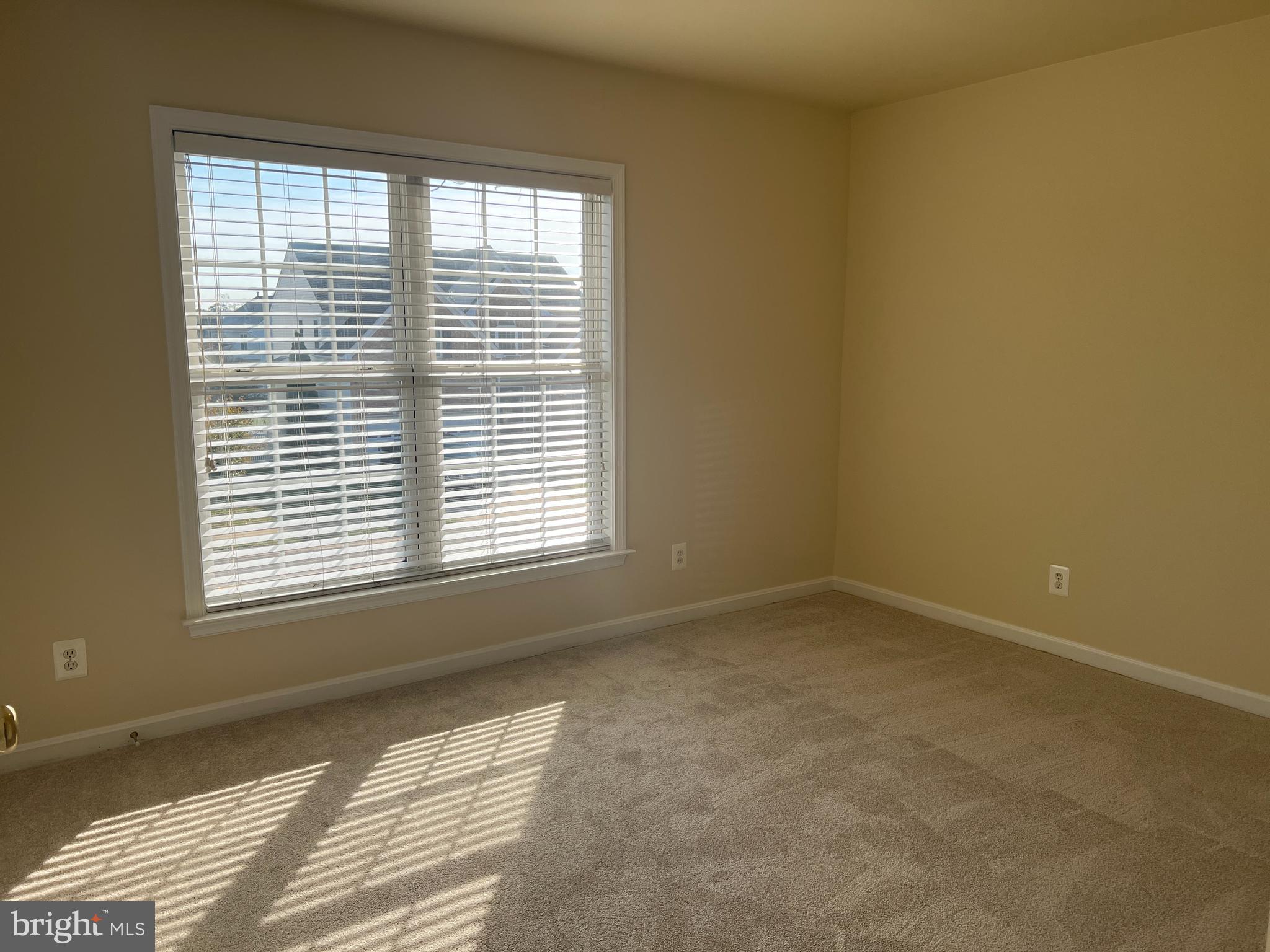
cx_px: 635
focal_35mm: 26
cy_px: 476
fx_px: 954
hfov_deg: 67.3
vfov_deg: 53.1
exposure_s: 1/1553
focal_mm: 5.7
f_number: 1.5
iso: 50
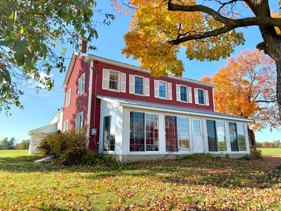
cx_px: 140
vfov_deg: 56.8
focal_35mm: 24
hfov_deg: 71.6
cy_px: 106
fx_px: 195
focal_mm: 6.76
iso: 100
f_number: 1.78
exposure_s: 1/2525
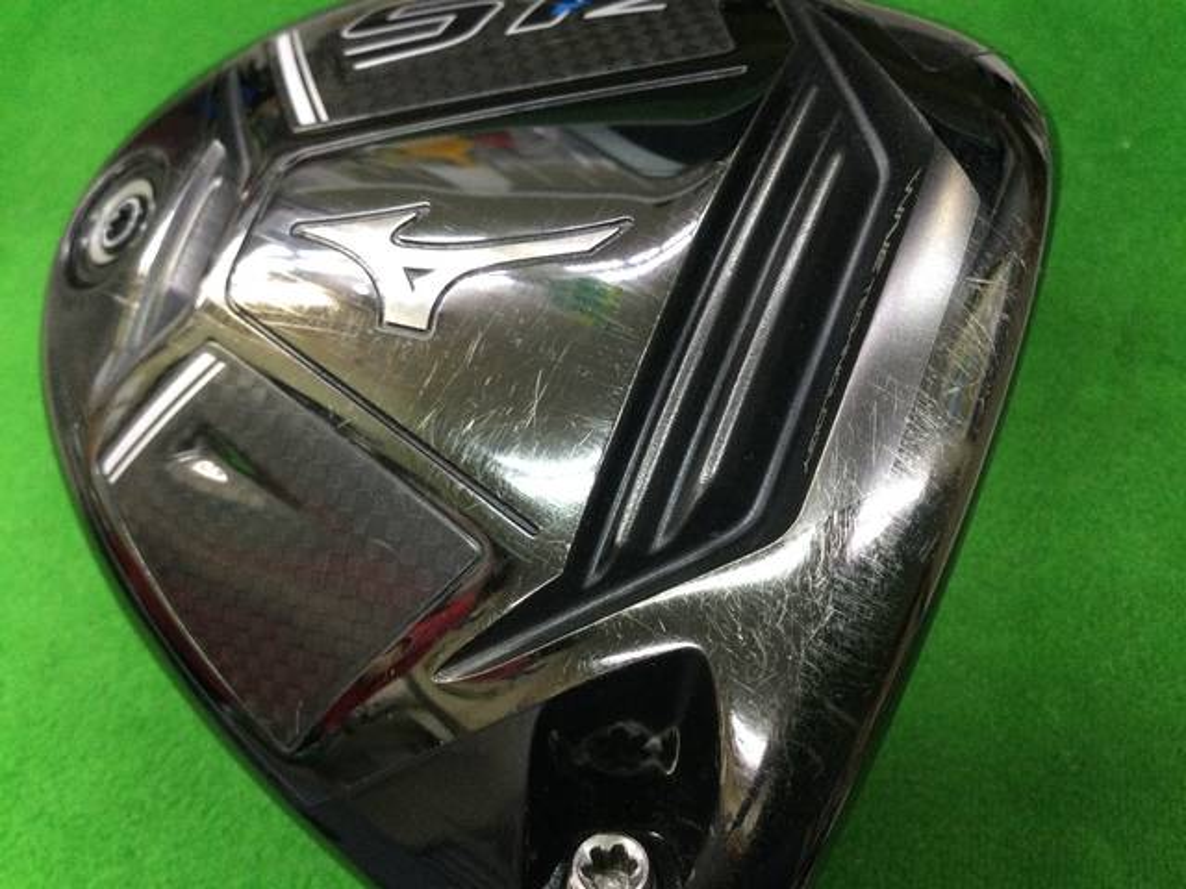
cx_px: 593
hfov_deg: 58.4
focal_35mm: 31
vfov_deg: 45.4
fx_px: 1062
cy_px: 444
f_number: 2.4
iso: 160
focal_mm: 3.3
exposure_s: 1/30
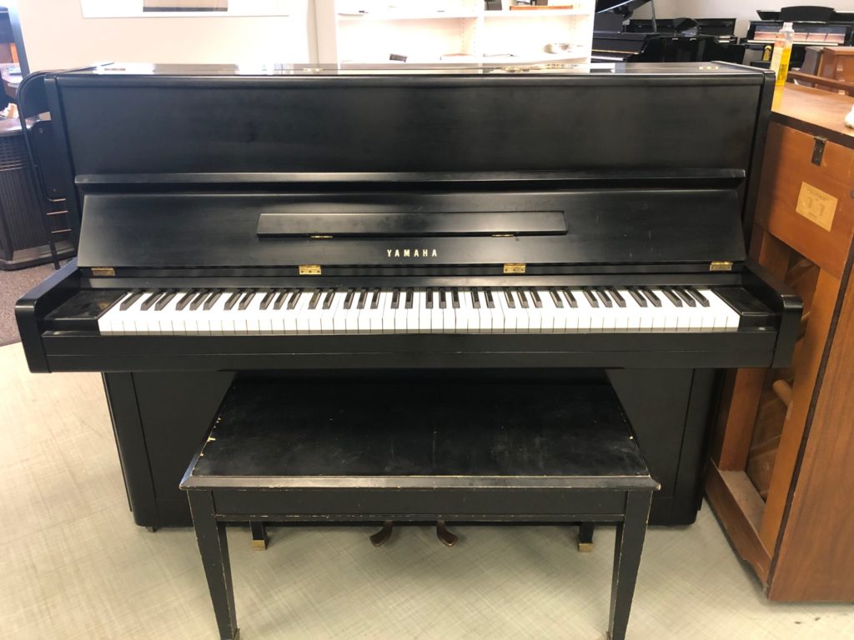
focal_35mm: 28
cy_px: 320
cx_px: 427
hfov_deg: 63.4
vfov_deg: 49.7
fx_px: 691
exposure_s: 1/15
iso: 80
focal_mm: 4
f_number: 1.8
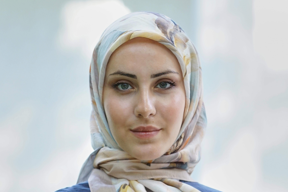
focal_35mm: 186
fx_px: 1488
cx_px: 145
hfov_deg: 11.1
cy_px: 183
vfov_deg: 7.4
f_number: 5
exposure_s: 1/125
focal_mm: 123
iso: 500
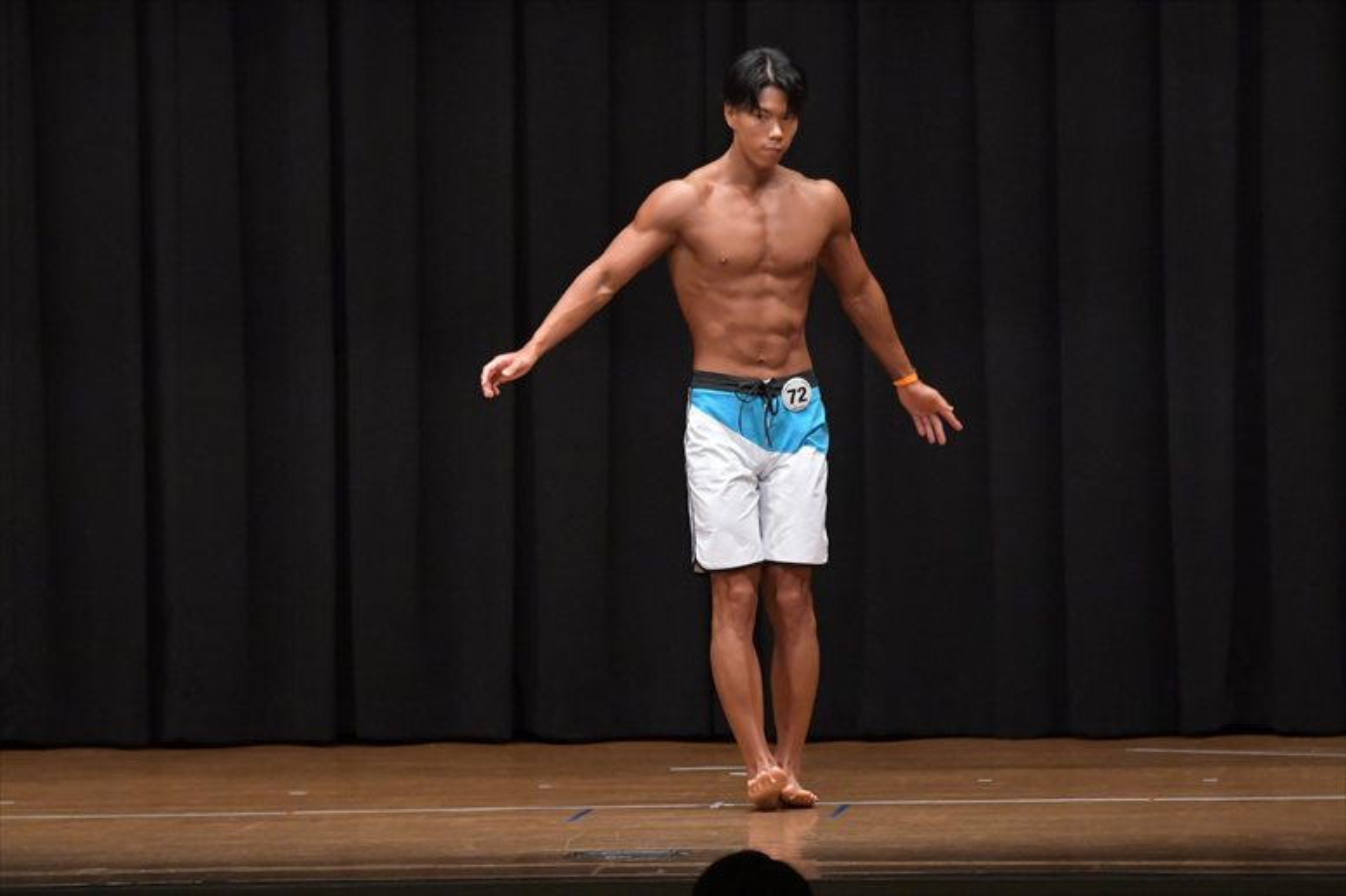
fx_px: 8409
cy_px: 448
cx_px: 673
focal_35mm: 225
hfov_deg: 9.2
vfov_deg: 6.1
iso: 6400
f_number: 5.6
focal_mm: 150
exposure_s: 1/400
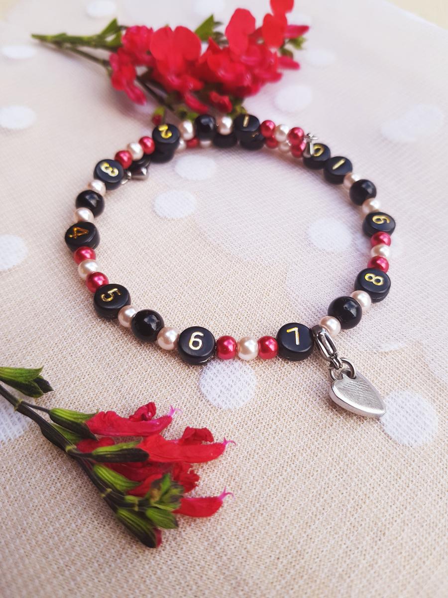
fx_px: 449
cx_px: 224
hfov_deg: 53.1
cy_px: 299
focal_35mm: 26
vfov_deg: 67.3
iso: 40
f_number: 1.7
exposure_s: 1/632
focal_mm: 4.2
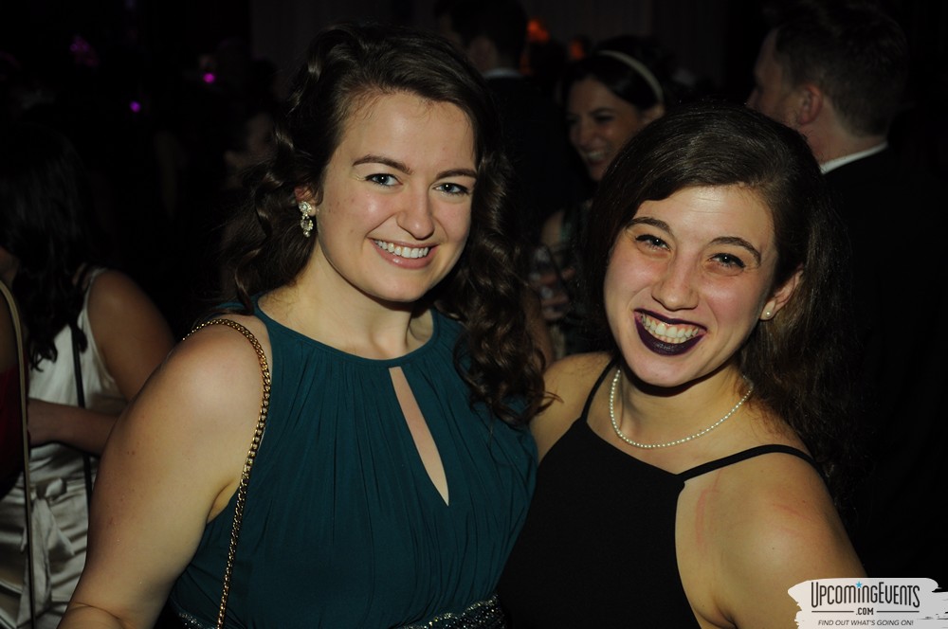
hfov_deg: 31.9
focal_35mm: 63
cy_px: 314
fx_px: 1657
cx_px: 474
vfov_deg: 21.5
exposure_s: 1/60
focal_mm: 42
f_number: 5.6
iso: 400
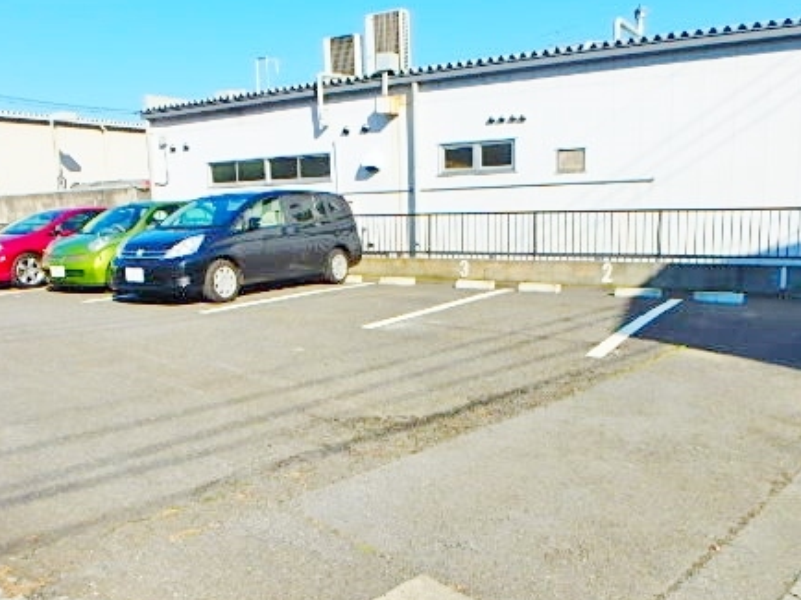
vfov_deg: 45.2
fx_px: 717
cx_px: 393
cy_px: 358
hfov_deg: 58.4
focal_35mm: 31
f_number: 6
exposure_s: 1/640
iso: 125
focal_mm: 3.7
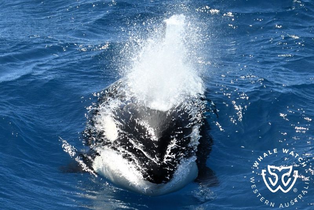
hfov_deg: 7.6
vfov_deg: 5.1
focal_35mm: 270
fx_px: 2354
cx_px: 157
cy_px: 105
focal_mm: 270
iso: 2200
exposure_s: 1/8000
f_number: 5.6
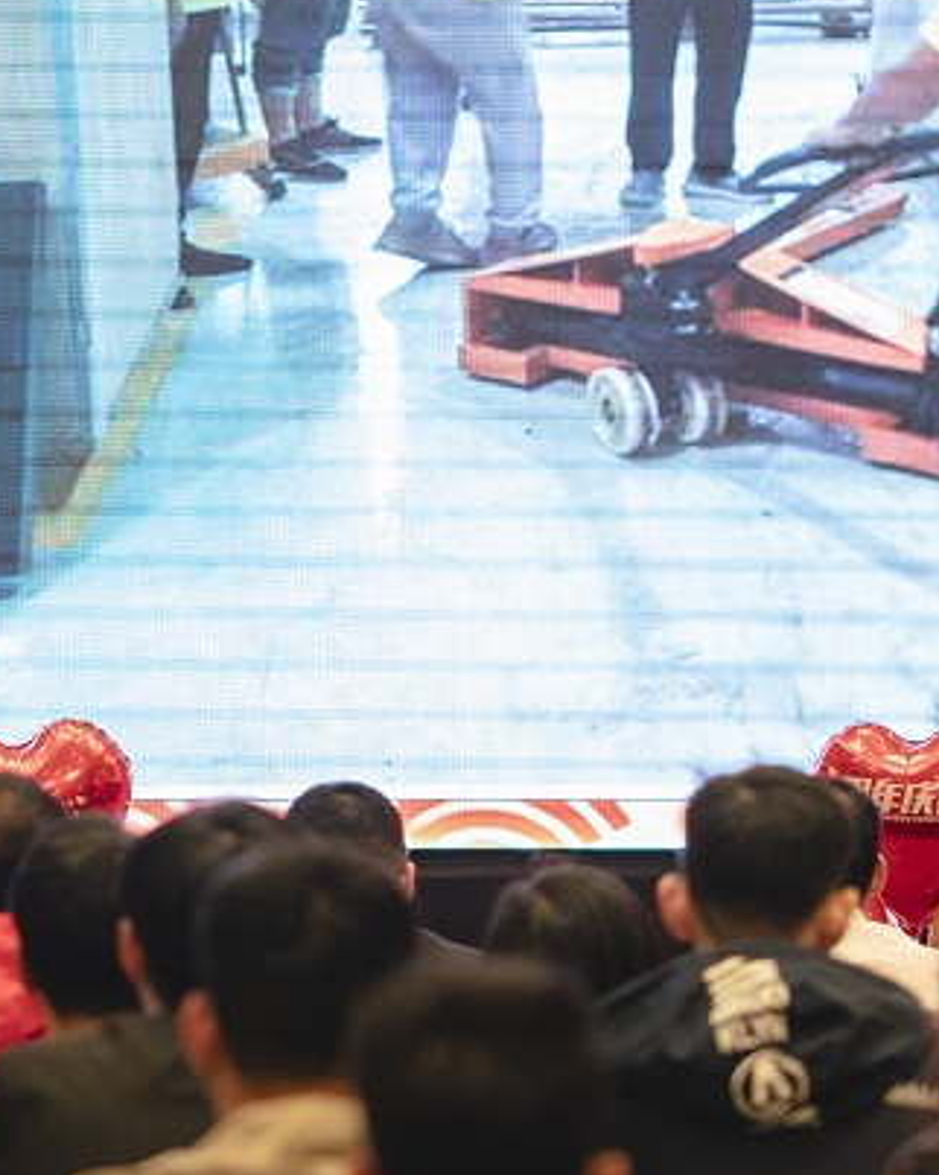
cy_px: -79
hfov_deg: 5.2
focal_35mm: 297
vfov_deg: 6.5
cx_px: -604
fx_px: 10325
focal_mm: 85
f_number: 2.5
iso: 1250
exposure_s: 1/125
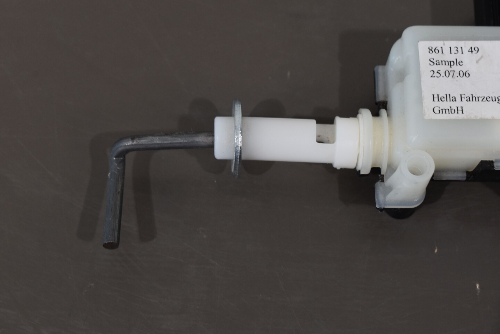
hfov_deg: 24.6
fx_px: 1146
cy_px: 167
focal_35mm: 82
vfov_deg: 16.6
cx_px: 250
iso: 400
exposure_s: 1/60
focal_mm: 55
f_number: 8
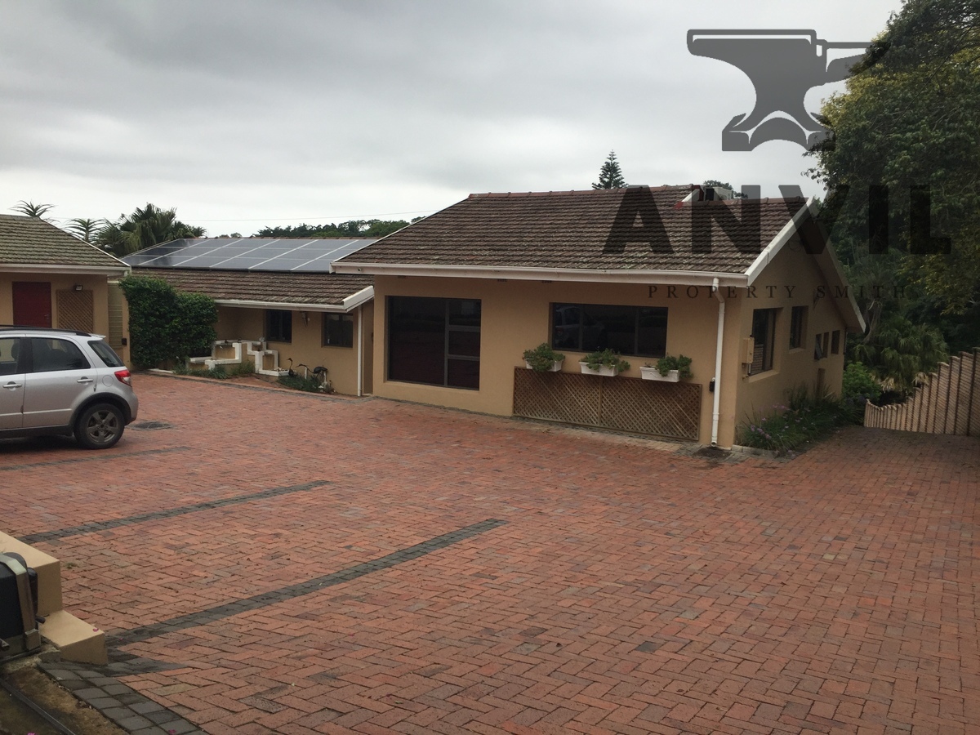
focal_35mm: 29
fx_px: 821
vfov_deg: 48.2
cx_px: 490
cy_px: 368
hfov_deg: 61.7
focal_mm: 4.15
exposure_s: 1/1647
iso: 32
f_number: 2.2
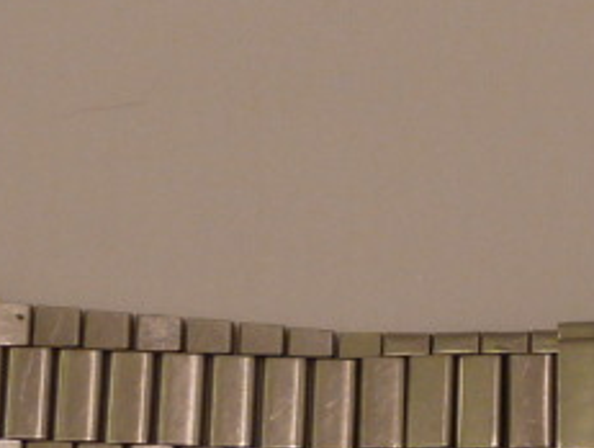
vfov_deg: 10.5
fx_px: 2423
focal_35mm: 141
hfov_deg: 13.7
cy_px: 399
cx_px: 666
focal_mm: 4.7
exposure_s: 1/30
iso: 125
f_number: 3.4
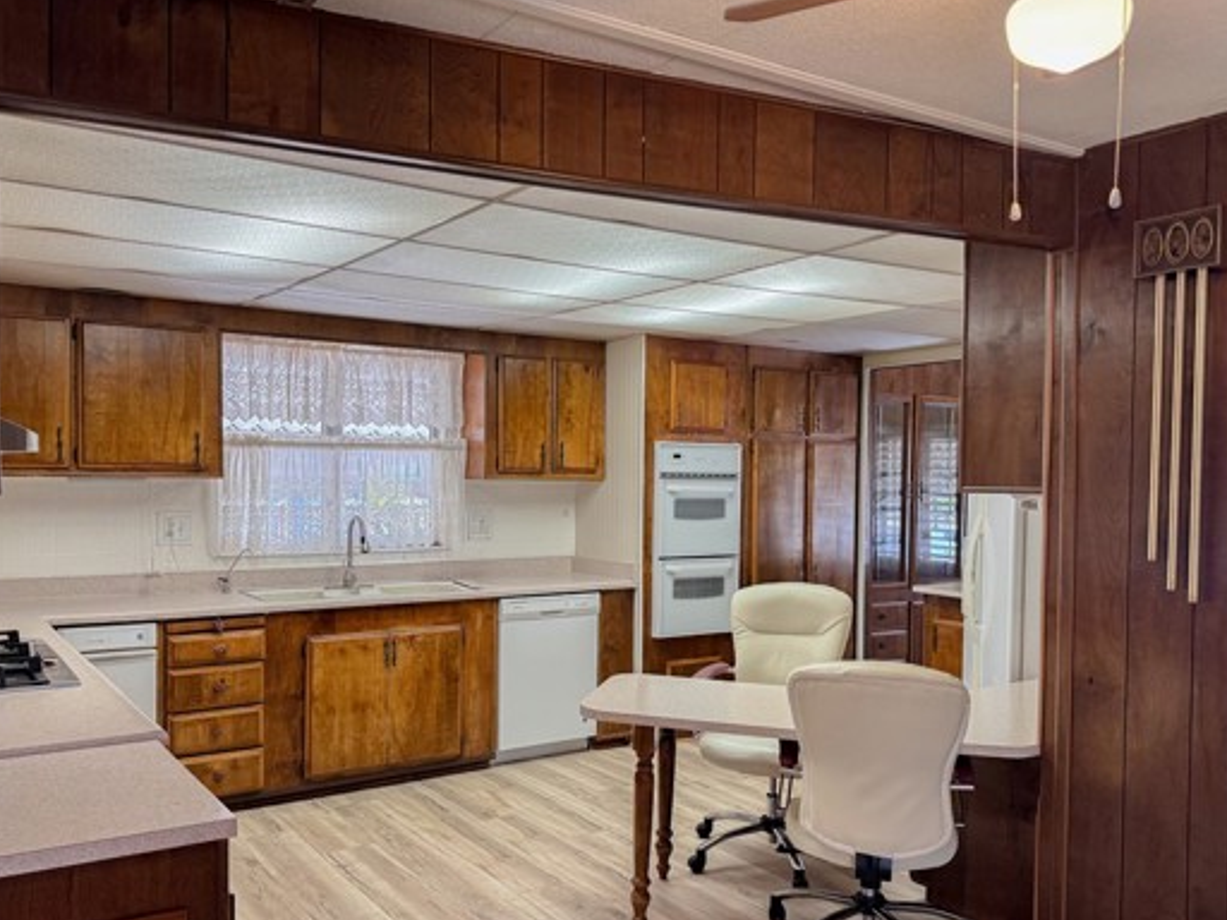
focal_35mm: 30
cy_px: 498
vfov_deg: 46.8
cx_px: 575
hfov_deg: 59.9
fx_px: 1063
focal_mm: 6.76
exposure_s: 1/120
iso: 160
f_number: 1.8
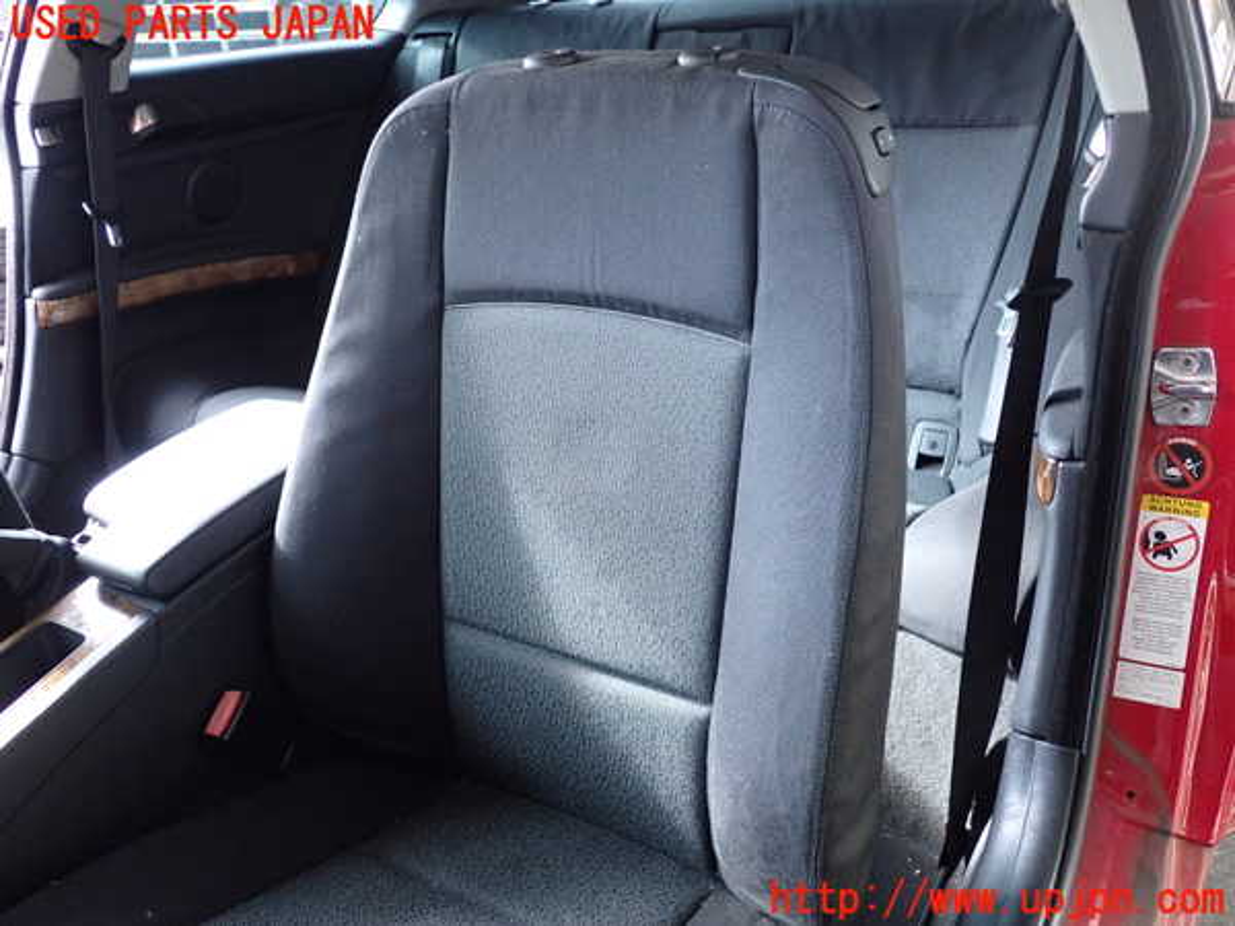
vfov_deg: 46.8
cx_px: 618
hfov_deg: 60.0
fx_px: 1070
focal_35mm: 30
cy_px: 463
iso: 500
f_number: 2.3
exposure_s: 1/125
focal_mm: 5.4
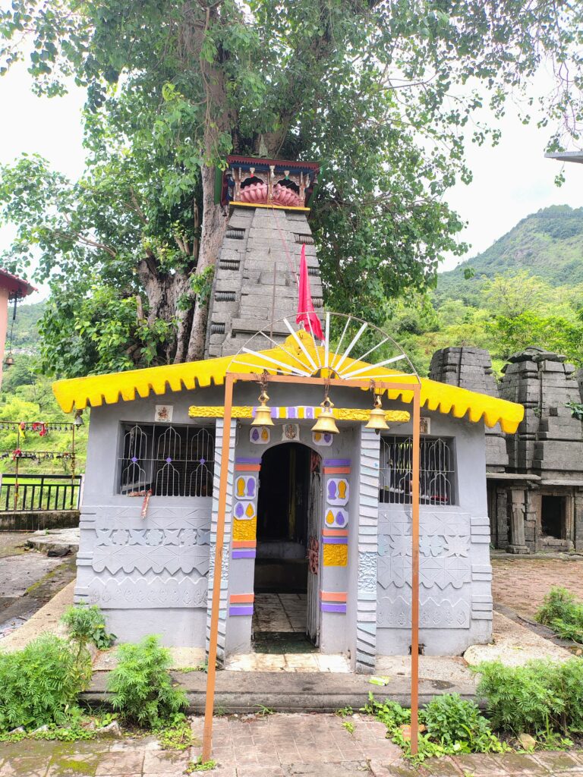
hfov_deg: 54.9
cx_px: 292
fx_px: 561
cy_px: 388
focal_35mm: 25
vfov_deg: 69.4
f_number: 1.7
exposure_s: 1/415
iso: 144
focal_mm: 4.71
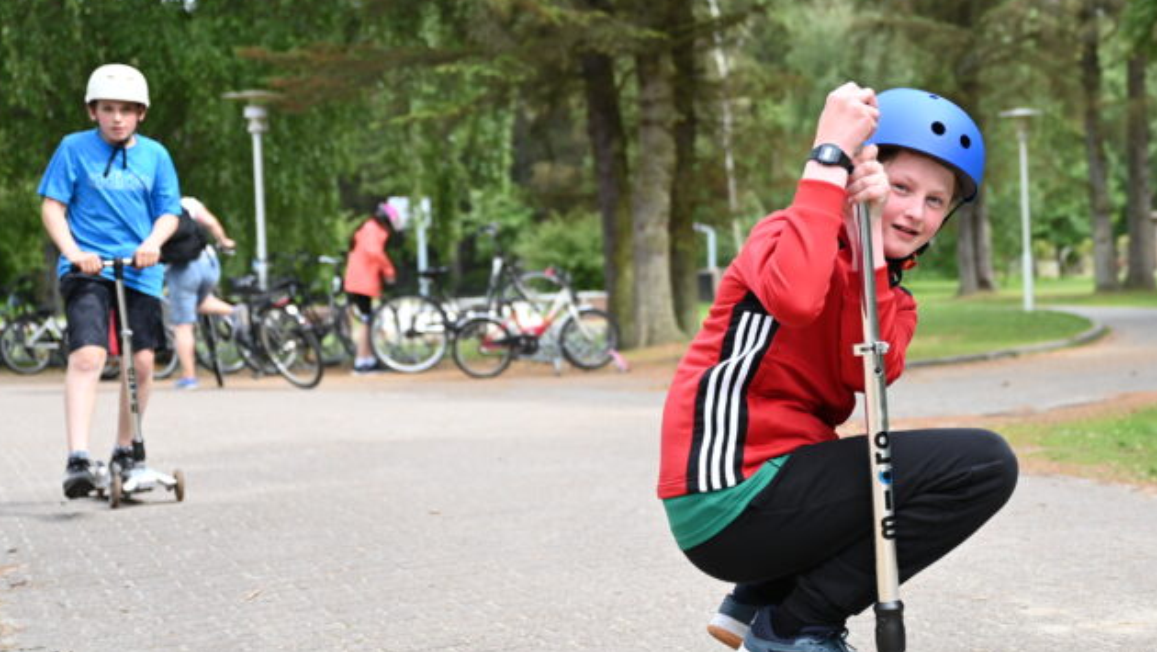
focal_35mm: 68
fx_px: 2087
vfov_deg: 17.7
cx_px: 854
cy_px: 289
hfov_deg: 30.5
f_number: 2.8
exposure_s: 1/640
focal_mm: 40
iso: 100
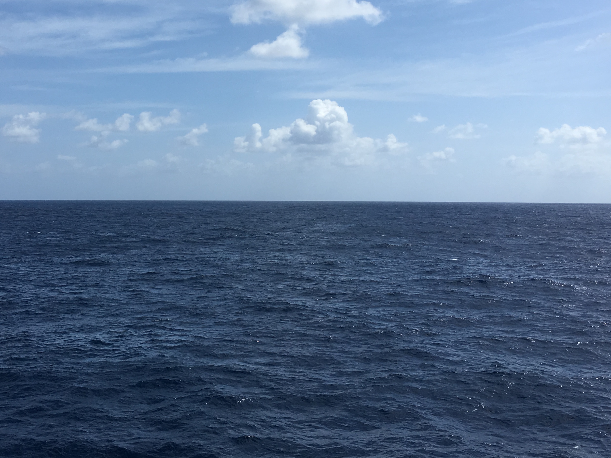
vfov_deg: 30.2
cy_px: 95
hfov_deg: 40.2
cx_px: 234
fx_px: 830
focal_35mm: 47
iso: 25
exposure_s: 1/2849
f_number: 2.2
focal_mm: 4.15
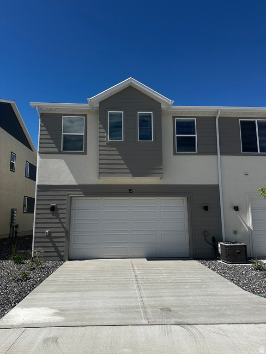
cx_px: 133
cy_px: 177
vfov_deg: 71.6
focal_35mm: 24
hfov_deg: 56.8
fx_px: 246
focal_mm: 6.86
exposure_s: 1/7042
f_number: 1.78
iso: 80
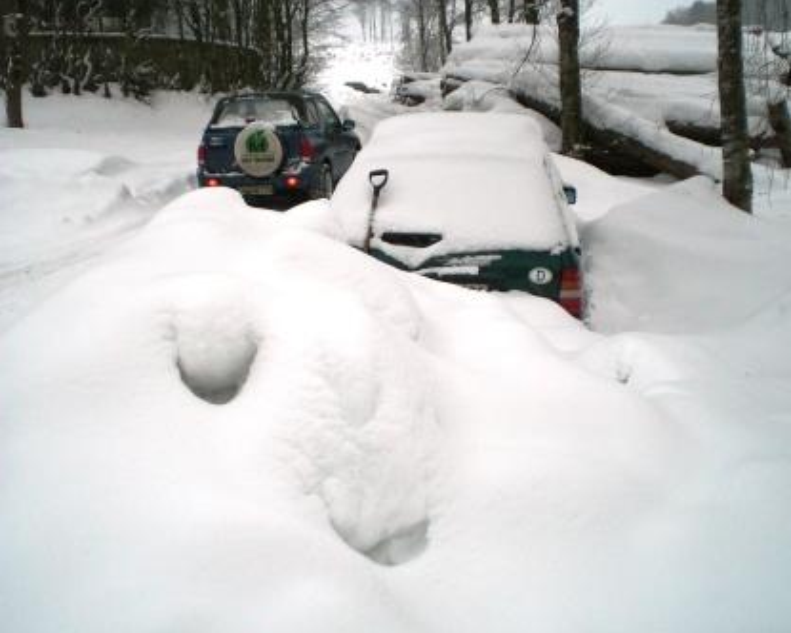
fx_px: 936
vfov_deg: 37.3
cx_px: 425
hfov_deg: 45.8
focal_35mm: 40
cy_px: 316
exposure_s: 1/125
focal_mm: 6.3
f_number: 3.1
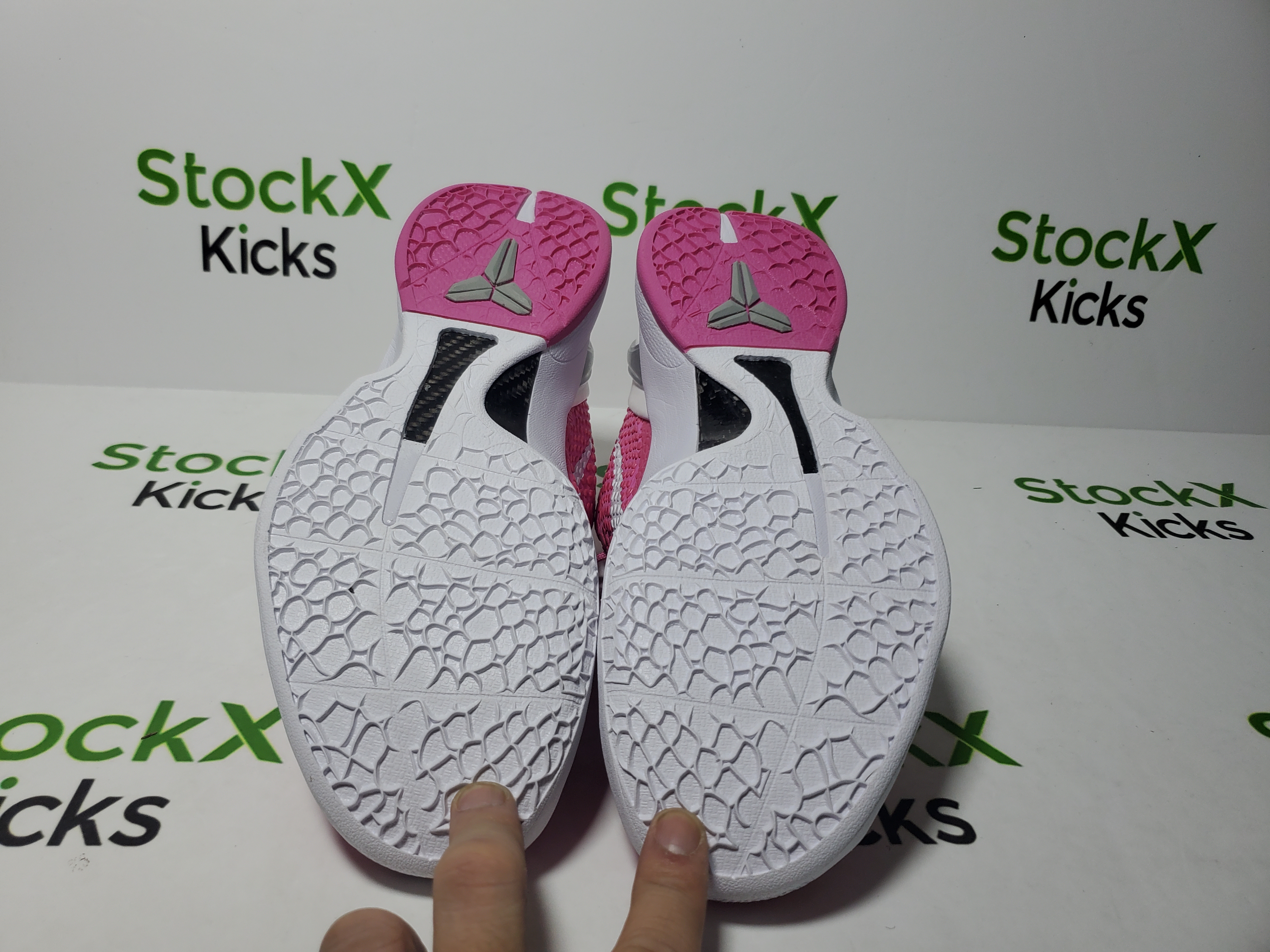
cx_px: 635
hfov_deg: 67.3
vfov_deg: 53.1
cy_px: 476
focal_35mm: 26
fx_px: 954
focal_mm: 4.3
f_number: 1.5
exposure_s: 1/790
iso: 50
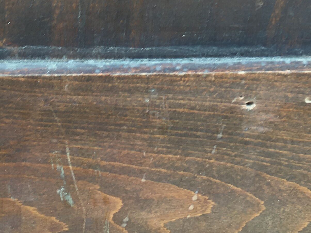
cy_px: -111
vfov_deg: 14.3
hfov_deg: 20.2
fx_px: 872
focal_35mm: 97
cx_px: 186
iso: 25
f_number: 2.2
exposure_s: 1/50
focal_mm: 4.15
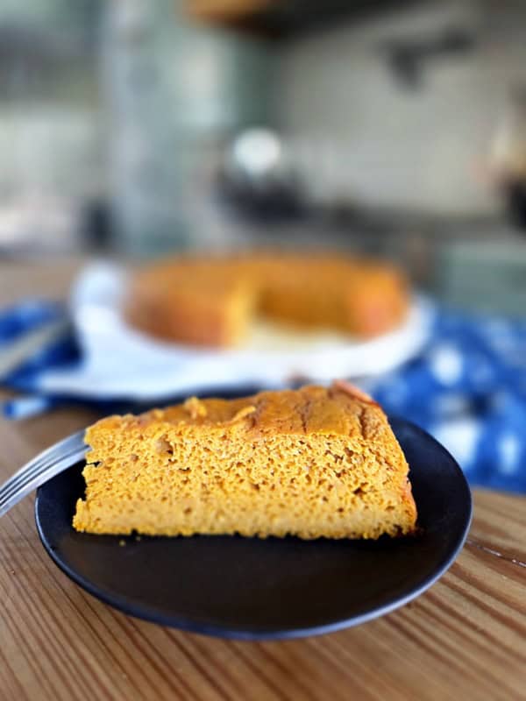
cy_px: 350
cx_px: 263
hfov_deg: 58.9
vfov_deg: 73.9
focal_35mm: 23
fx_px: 466
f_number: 1.7
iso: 800
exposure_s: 1/120
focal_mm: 6.3
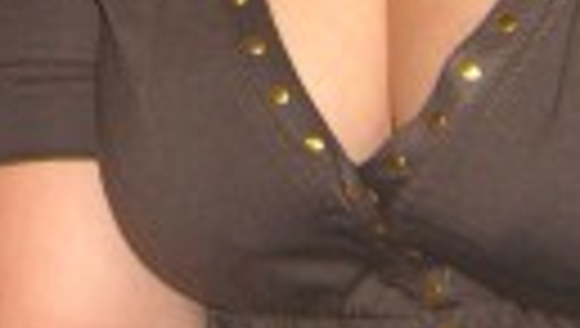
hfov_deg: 11.1
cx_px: -36
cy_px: -458
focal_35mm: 192
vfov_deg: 6.1
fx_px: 2957
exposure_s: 1/60
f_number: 2.8
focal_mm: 7.9
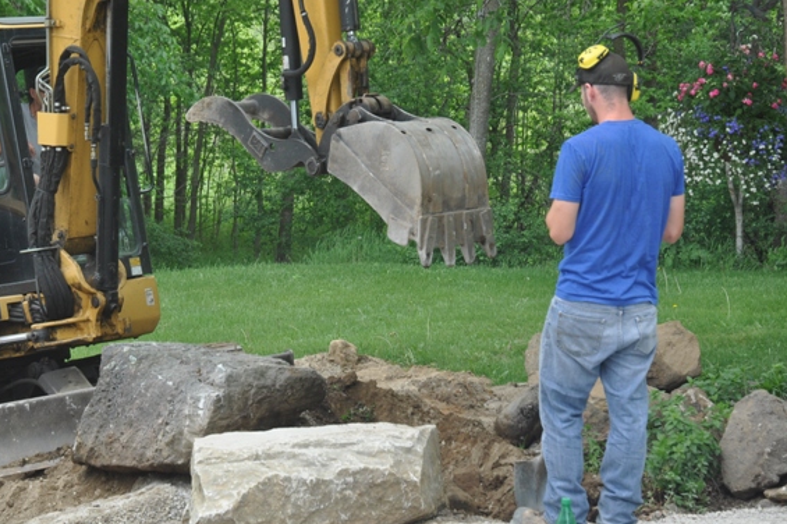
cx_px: 272
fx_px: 2228
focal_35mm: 102
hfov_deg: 20.0
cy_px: 221
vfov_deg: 13.4
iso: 200
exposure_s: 1/125
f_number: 5.6
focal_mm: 48
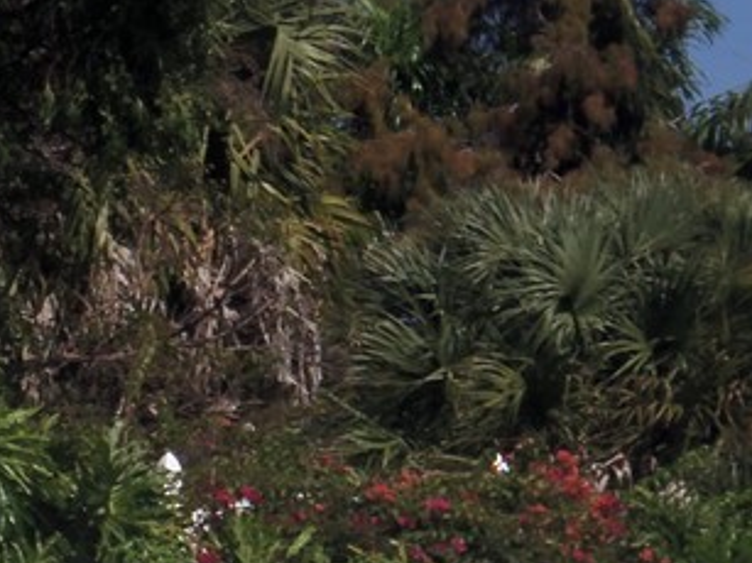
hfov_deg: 5.8
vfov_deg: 4.4
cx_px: -421
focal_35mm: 337
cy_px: 602
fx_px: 7318
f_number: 14.3
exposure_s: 1/125
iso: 80
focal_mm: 17.9
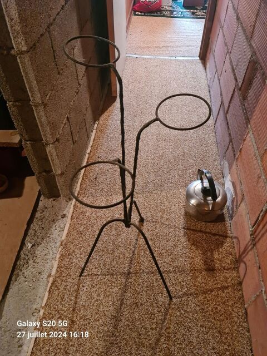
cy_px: 178
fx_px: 278
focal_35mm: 27
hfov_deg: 51.4
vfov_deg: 65.3
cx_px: 134
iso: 640
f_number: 2
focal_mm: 5.9
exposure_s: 1/20
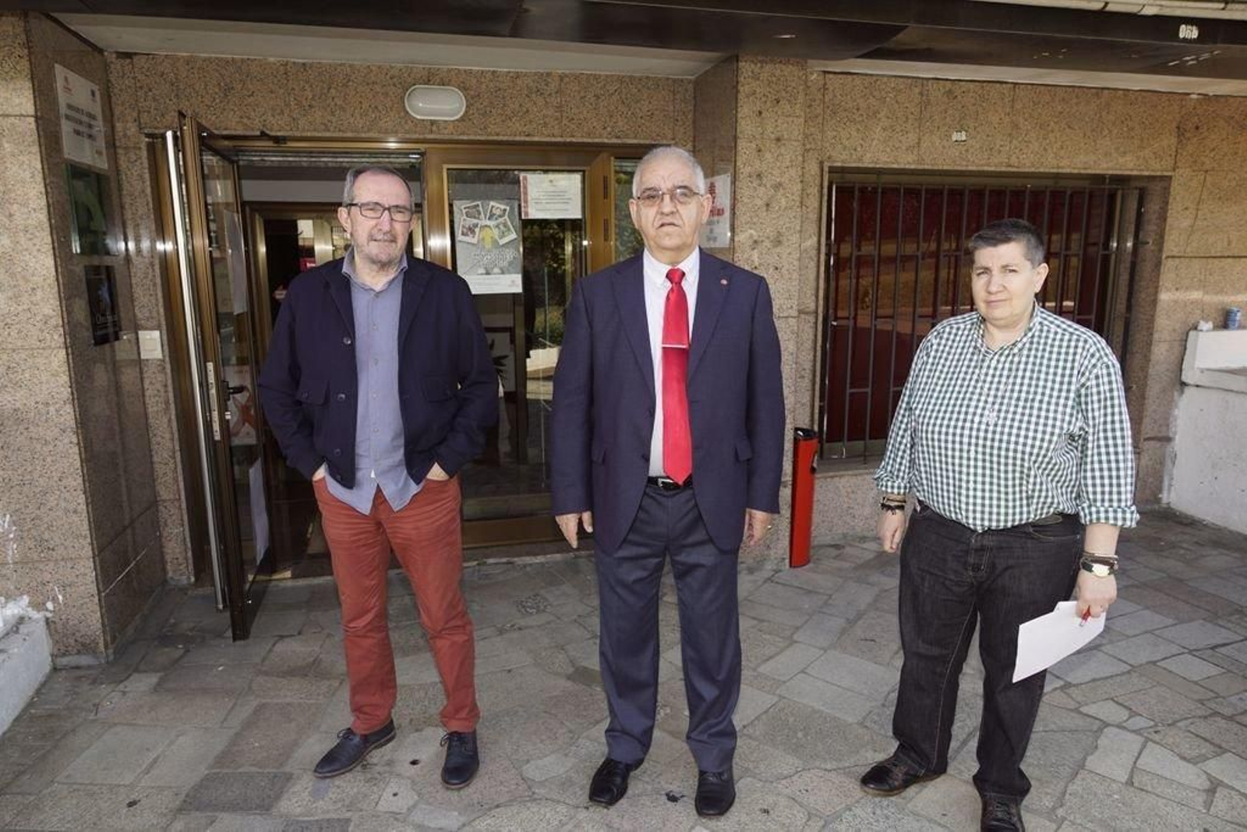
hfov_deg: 73.7
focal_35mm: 24
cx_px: 624
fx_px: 831
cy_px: 416
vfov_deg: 53.1
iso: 100
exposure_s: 1/100
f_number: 5
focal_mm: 16
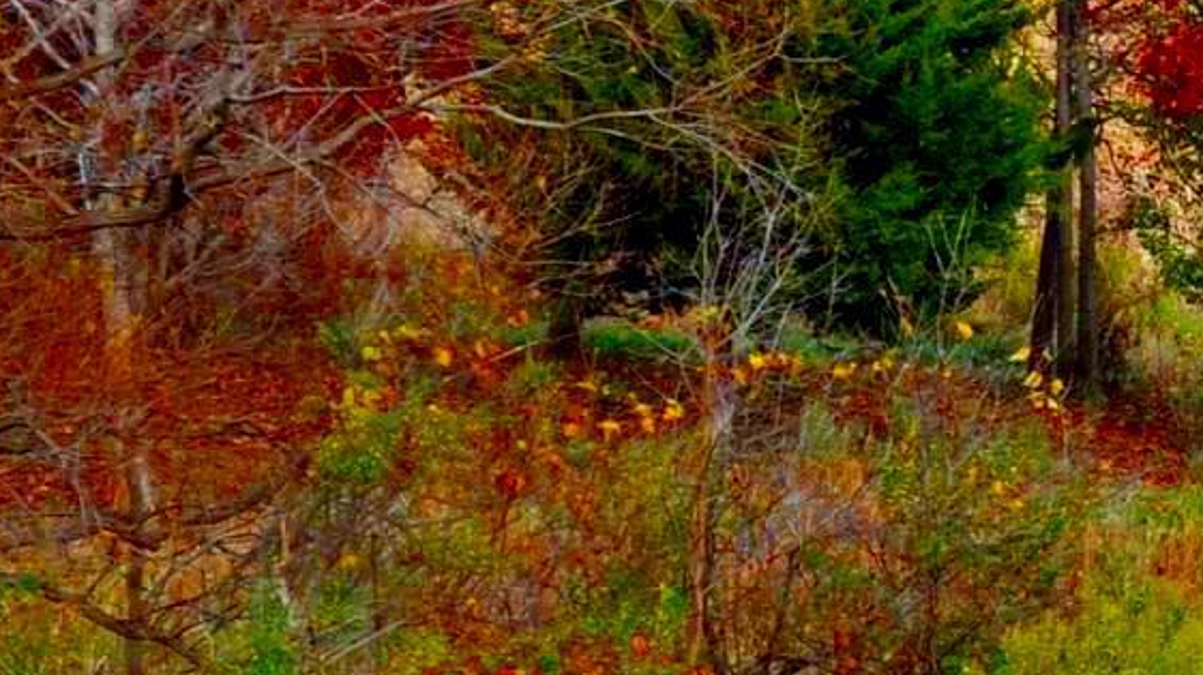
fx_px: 9502
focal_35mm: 298
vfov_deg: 4.1
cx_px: 1795
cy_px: -219
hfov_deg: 7.1
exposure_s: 1/250
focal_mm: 52
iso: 200
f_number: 8
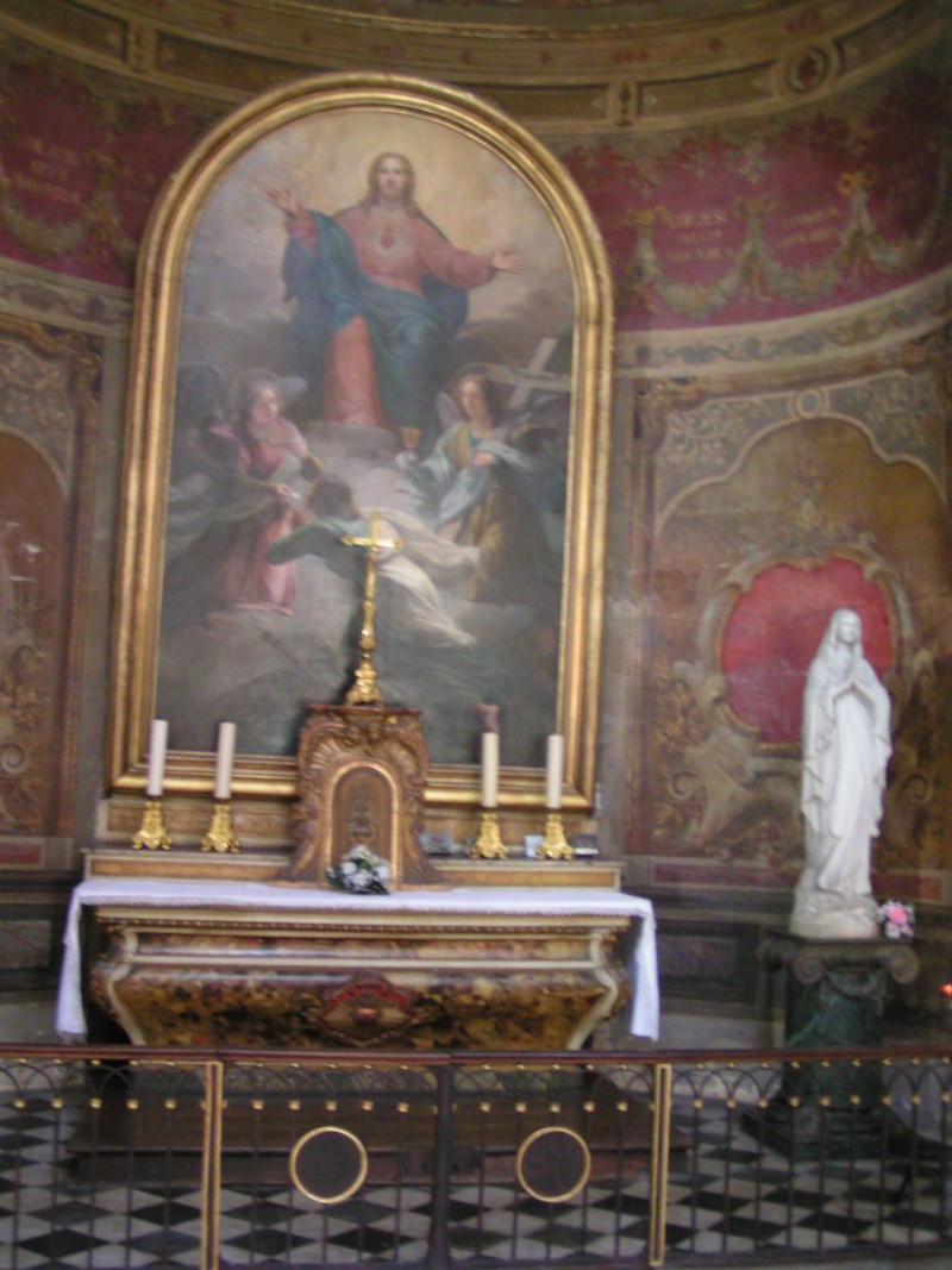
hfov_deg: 37.7
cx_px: 476
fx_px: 1394
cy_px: 635
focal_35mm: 38
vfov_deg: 49.0
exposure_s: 1.3
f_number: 2.8
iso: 200
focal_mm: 5.8
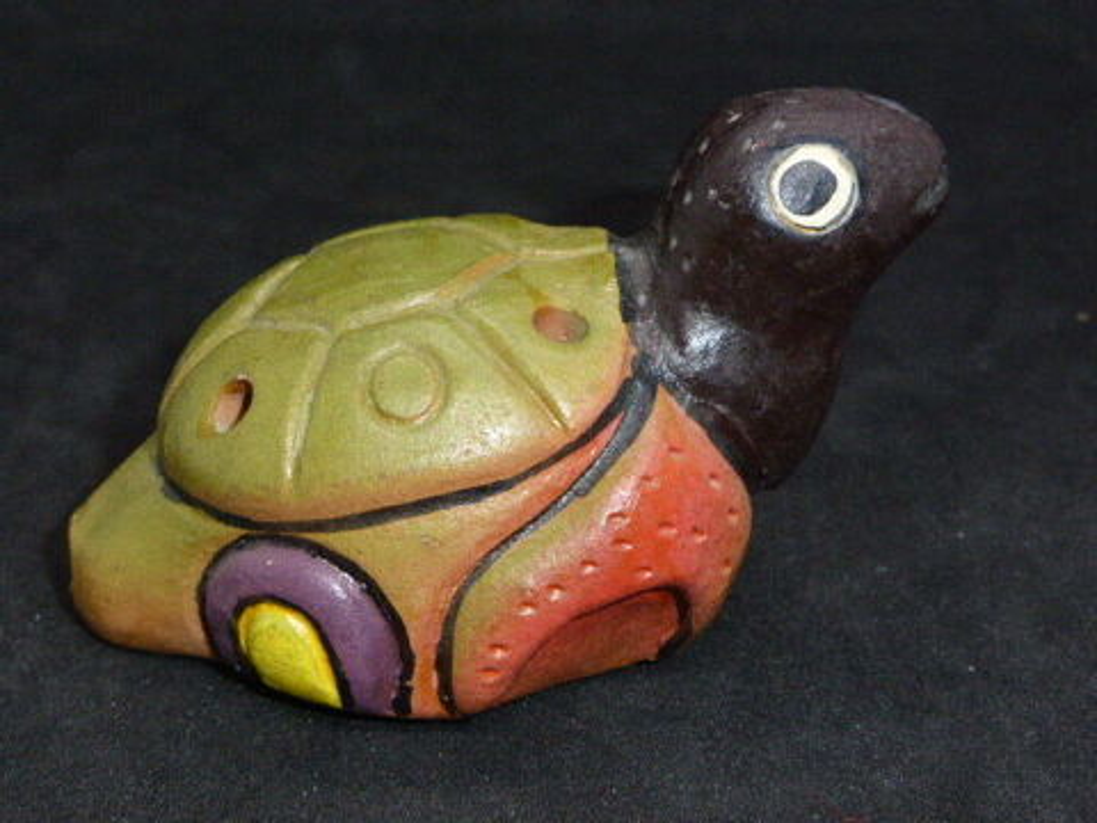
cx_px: 548
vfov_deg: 19.9
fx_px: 2345
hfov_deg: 26.3
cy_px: 412
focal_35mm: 74
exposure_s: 1/60
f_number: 5
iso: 640
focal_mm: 12.5
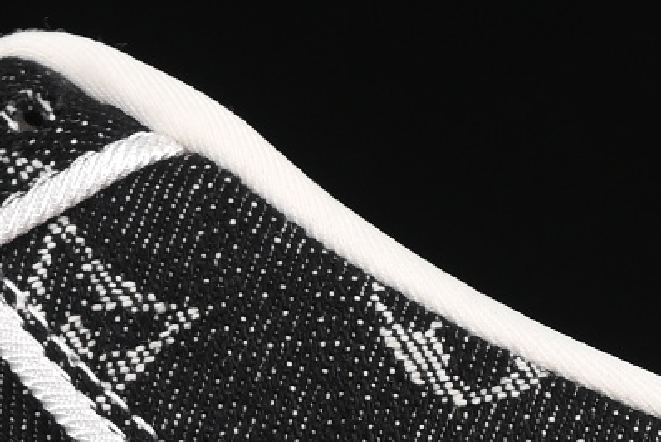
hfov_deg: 3.9
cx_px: -289
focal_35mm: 524
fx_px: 9628
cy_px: 505
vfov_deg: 2.6
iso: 160
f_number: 6.3
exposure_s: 1/60
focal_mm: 50
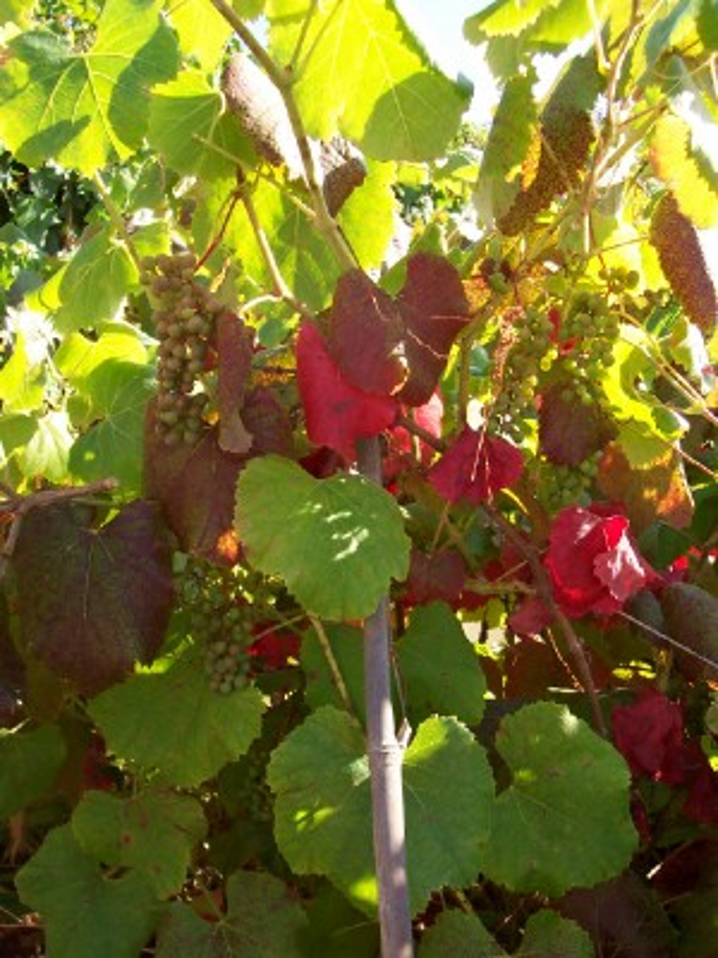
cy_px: 479
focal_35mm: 37
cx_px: 359
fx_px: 1023
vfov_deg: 50.1
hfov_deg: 38.7
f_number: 2.8
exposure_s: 1/350
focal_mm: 5.6
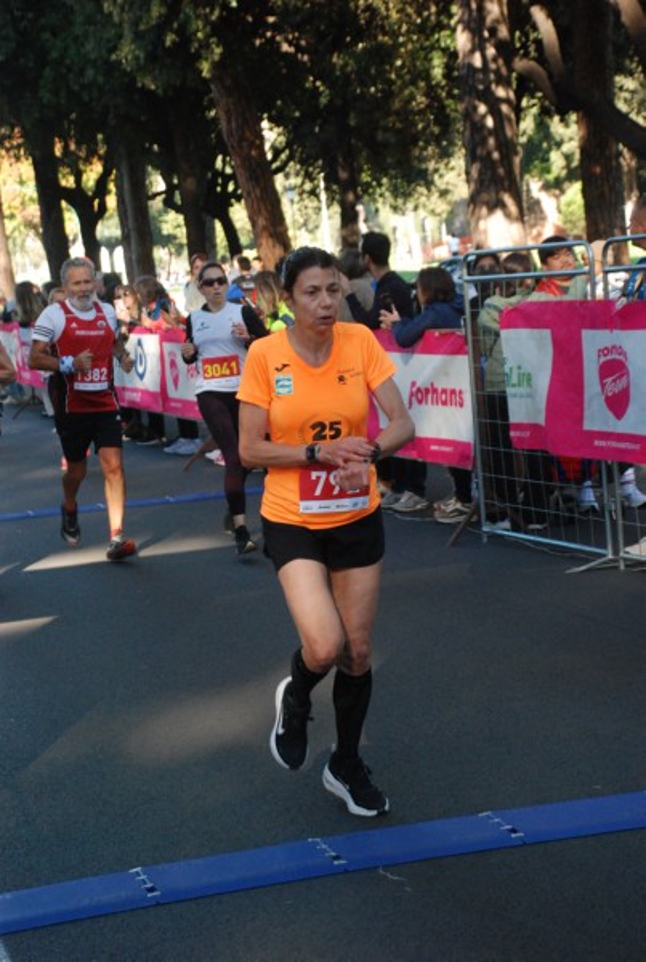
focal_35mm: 78
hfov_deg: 17.6
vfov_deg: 25.9
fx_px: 2089
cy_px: 481
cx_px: 323
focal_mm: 52
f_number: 5
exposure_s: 1/400
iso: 1000
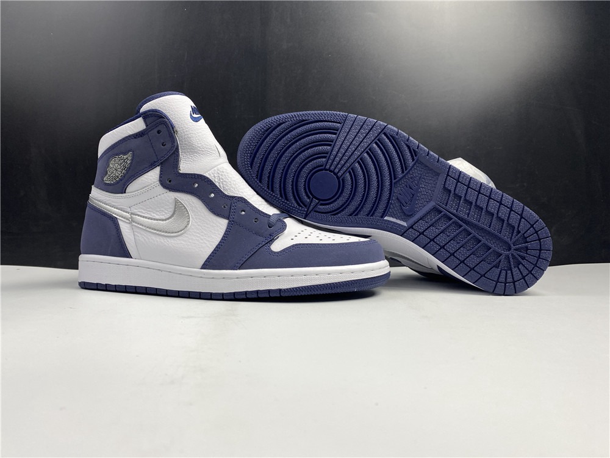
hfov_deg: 67.3
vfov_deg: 53.1
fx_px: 458
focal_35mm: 26
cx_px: 305
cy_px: 229
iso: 40
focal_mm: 4.25
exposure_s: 1/100
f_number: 1.8
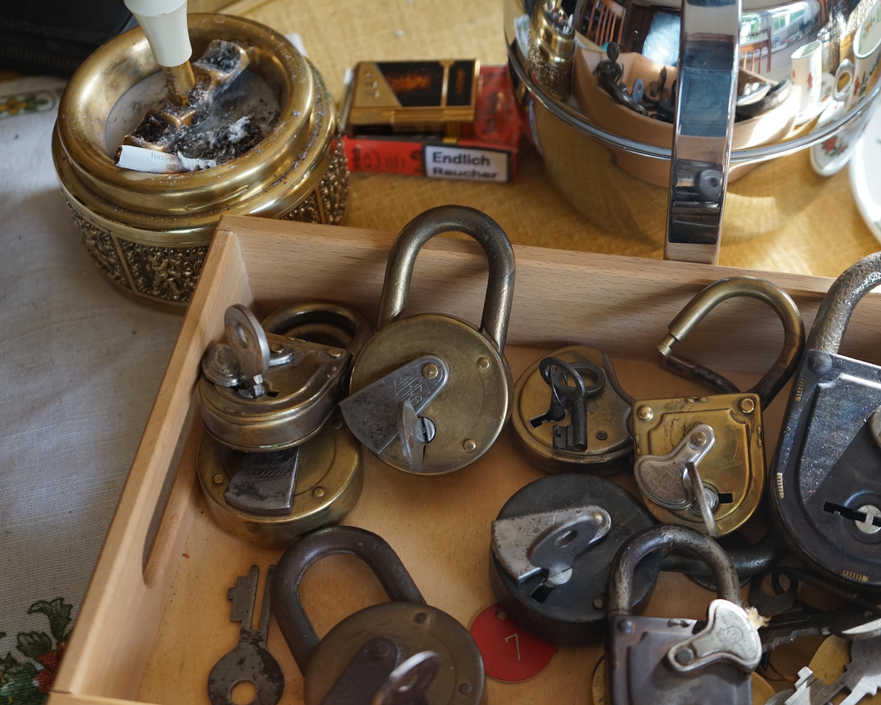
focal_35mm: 50
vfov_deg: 30.3
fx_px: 1304
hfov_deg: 37.2
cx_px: 516
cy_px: 350
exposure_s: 1/160
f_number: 4.5
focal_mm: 44
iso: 1250
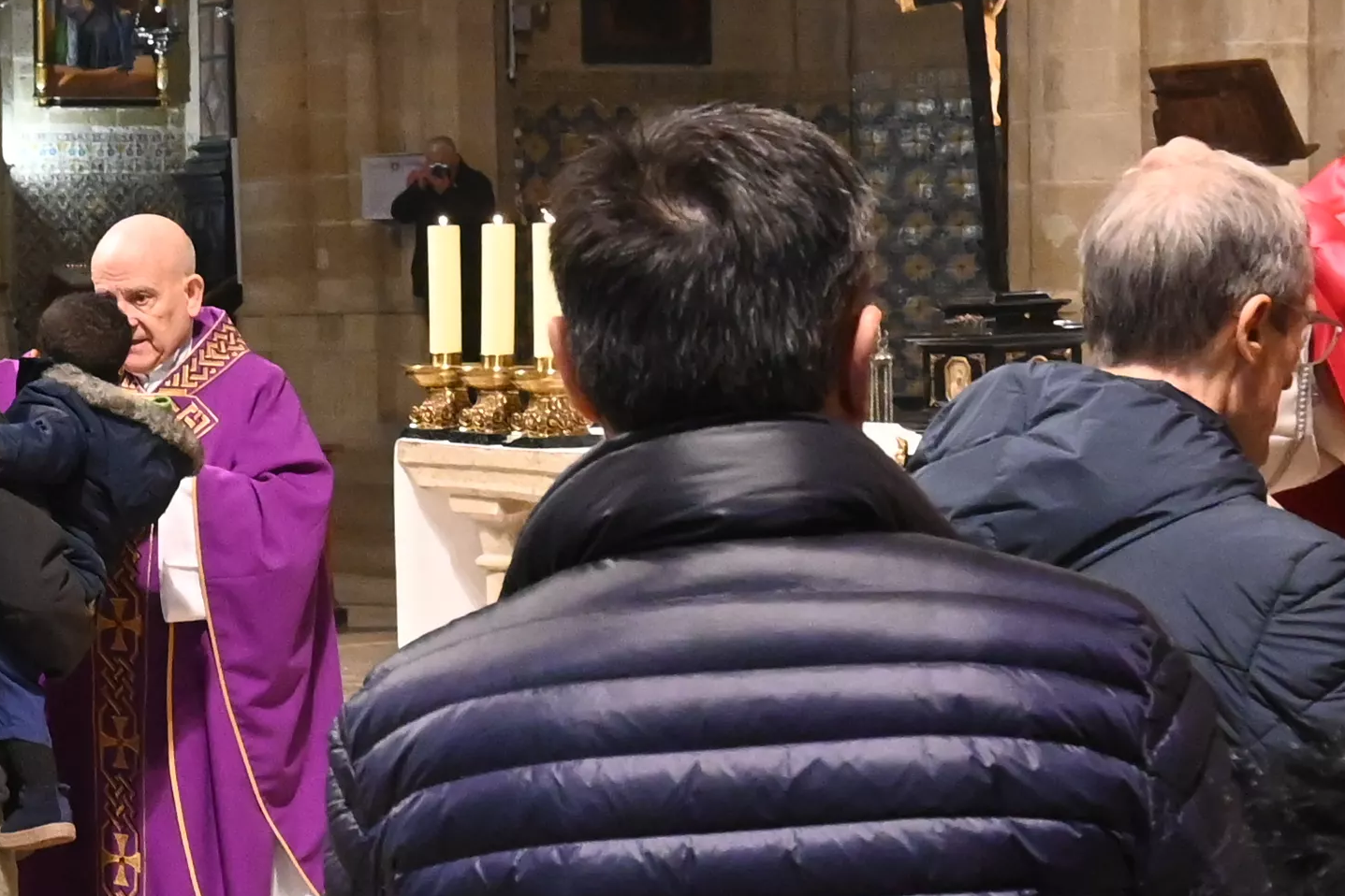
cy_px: 422
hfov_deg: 21.0
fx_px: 3474
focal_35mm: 93
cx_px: -54
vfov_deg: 14.7
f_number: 4.5
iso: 3200
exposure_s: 1/80
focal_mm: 16
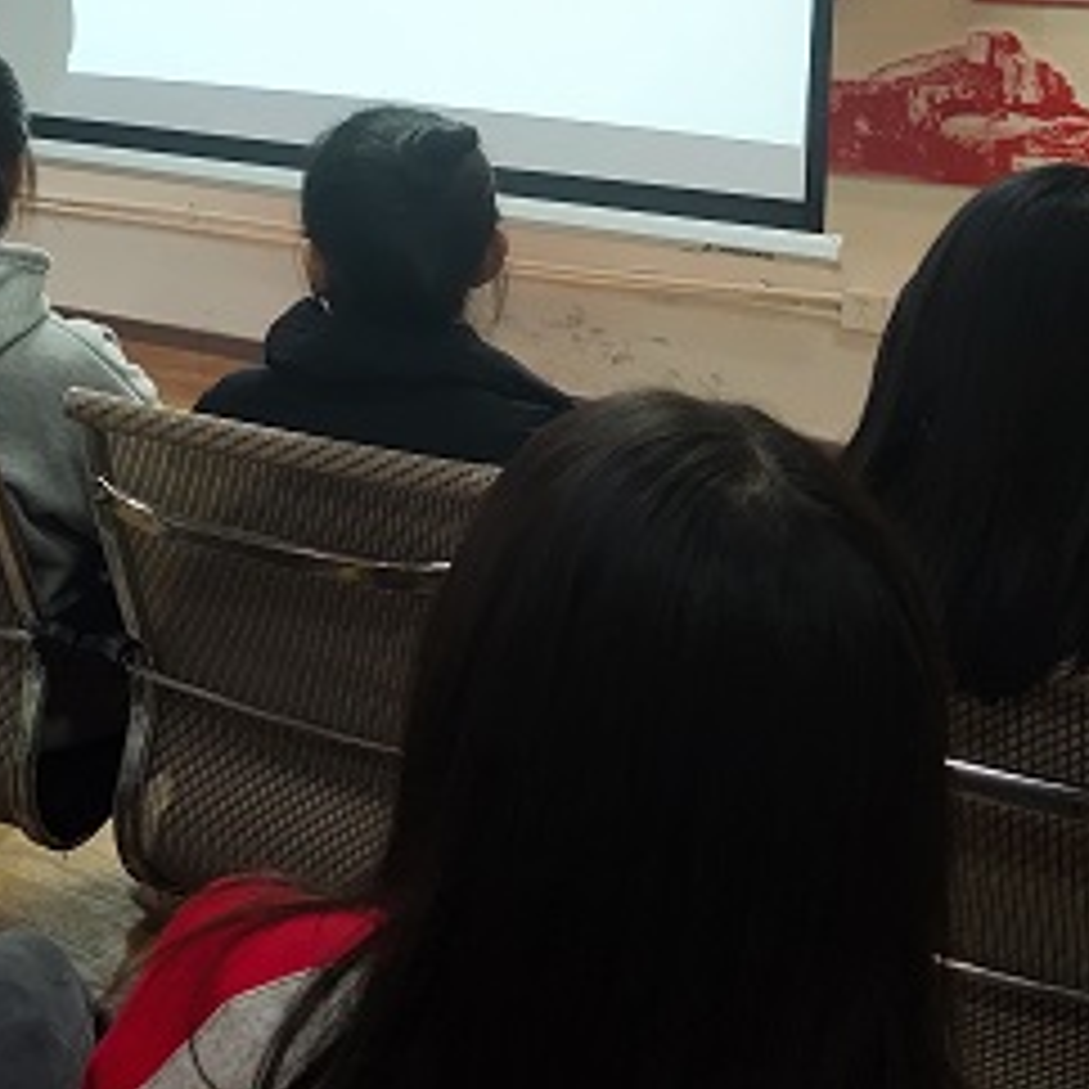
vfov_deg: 20.0
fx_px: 2990
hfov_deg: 20.1
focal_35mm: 84
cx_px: 45
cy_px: 14
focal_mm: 4.74
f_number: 1.79
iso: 703
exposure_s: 1/50
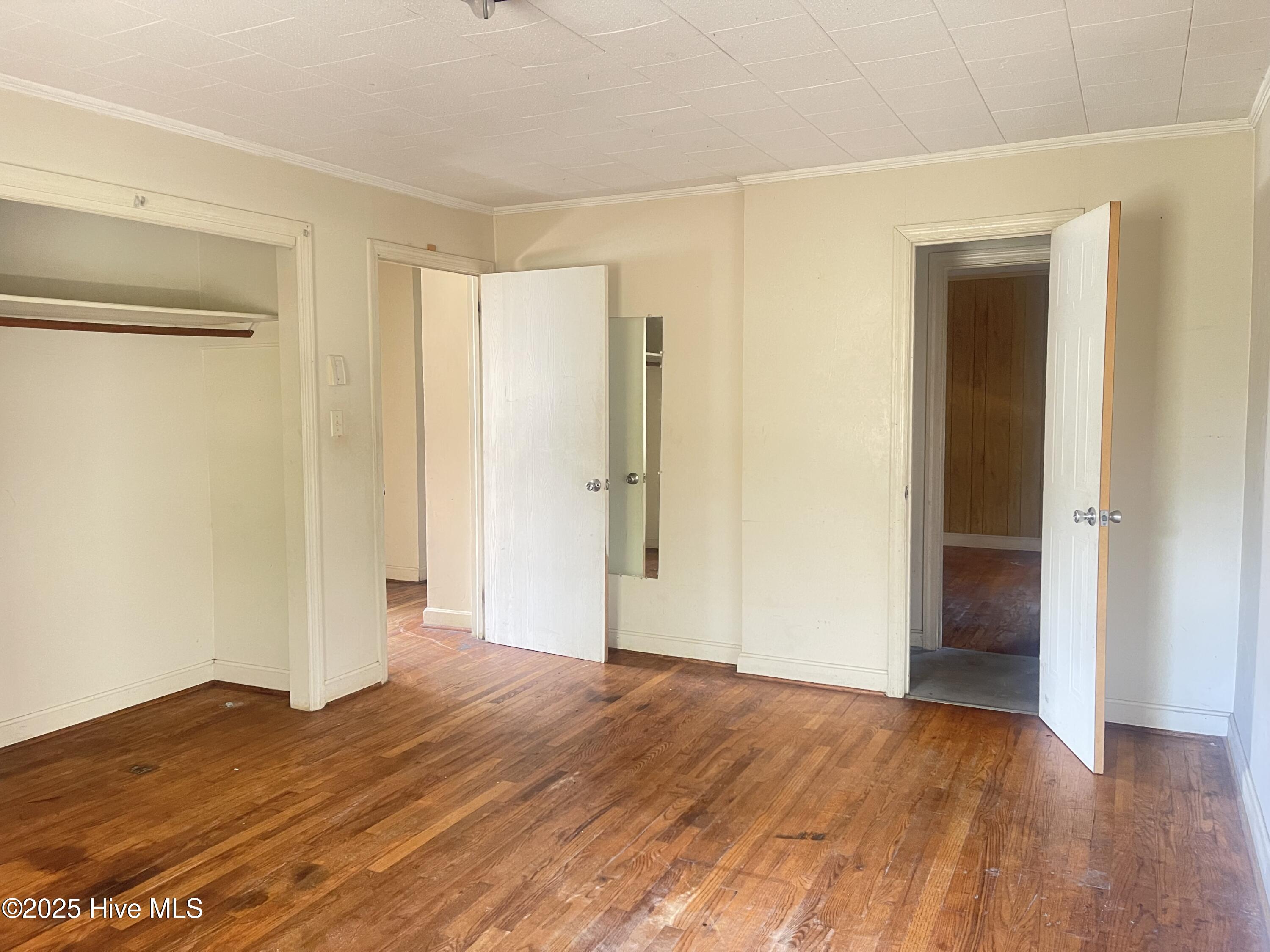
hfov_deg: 69.4
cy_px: 476
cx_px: 635
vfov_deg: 54.9
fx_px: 917
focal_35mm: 25
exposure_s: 1/43
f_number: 1.6
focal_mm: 5.1
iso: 500
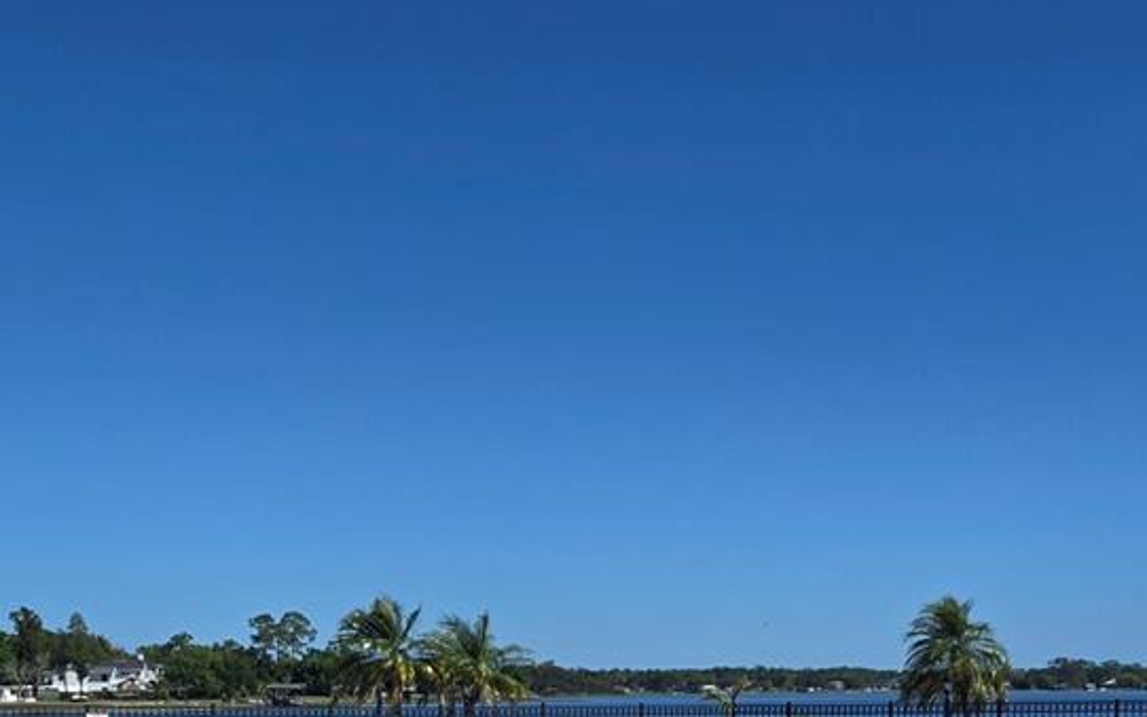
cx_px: 612
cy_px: 854
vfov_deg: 22.2
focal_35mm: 54
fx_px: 1688
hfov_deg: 37.5
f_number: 1.7
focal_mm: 6.3
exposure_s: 1/1737
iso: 12
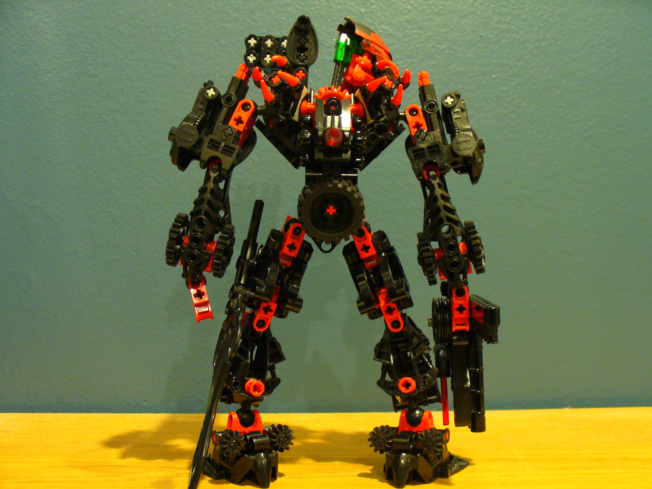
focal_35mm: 42
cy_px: 244
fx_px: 791
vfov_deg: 34.3
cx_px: 326
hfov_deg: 44.8
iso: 200
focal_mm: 7
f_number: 2.9
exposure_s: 1/2
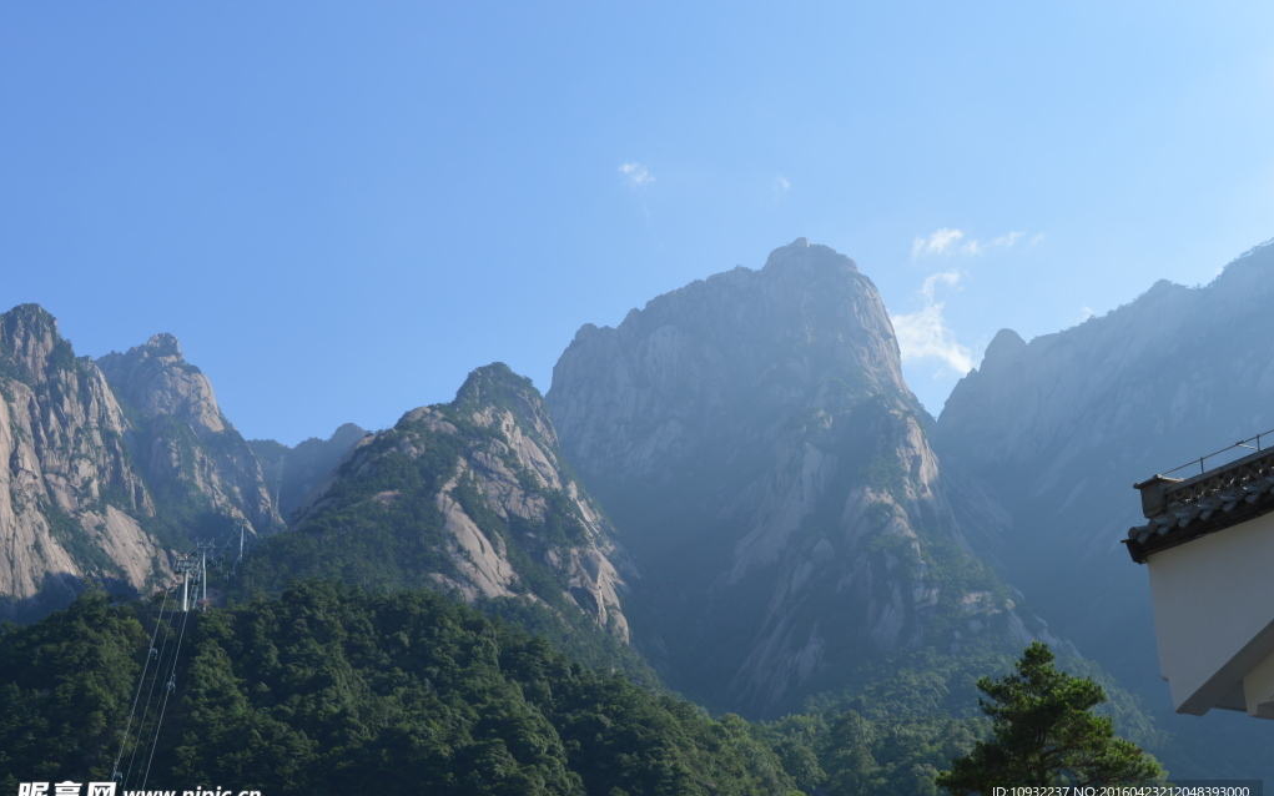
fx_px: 1650
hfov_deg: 42.2
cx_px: 636
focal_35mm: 48
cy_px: 392
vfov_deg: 27.1
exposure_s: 1/250
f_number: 8
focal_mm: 31
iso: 100
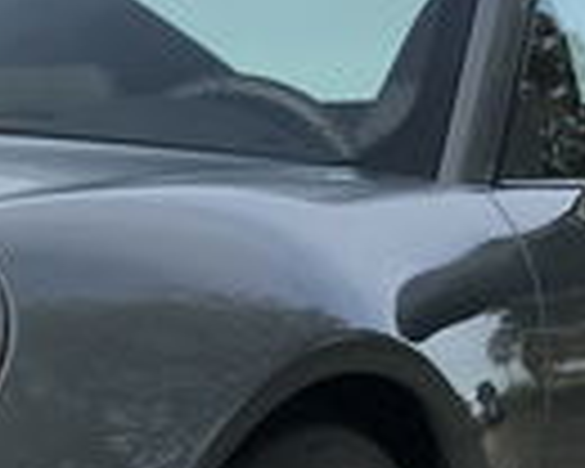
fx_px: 2805
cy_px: 351
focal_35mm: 162
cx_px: -306
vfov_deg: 9.5
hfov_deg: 11.4
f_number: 1.8
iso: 20
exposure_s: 1/1473
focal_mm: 3.99
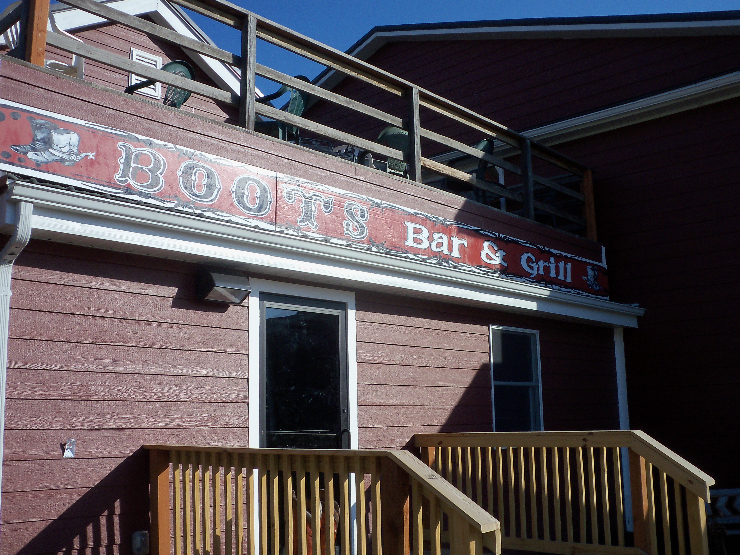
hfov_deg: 49.0
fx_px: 812
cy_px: 278
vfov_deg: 37.7
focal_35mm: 38
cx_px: 370
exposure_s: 1/400
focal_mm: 6.3
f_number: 5.6
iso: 100
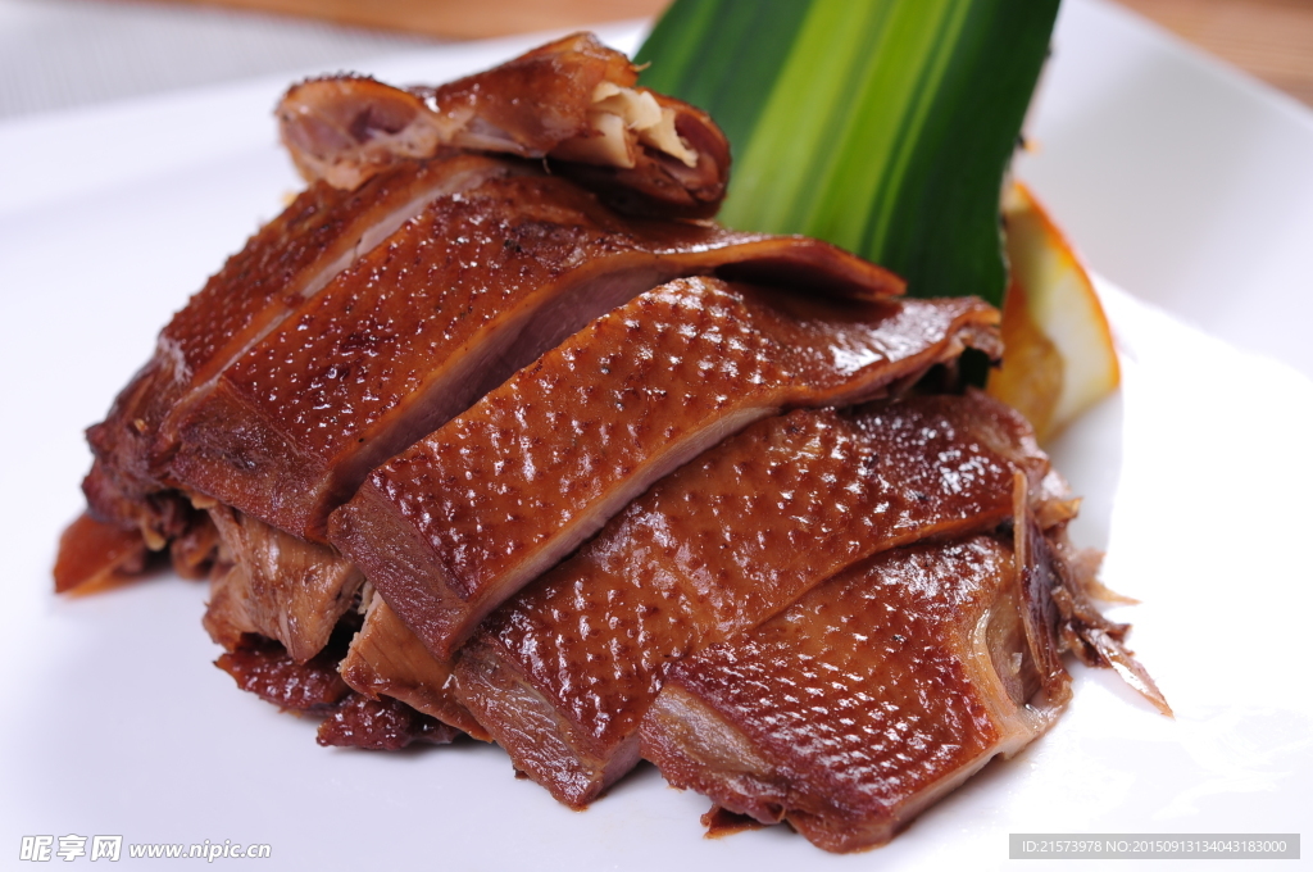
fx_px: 3278
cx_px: 656
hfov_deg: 22.6
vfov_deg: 15.1
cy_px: 436
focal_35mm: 90
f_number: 8
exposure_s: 1/125
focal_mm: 60
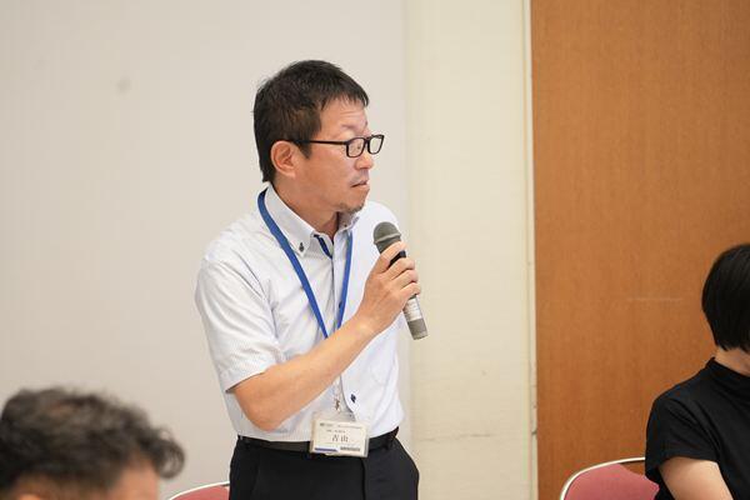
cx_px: 375
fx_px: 2187
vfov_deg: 13.0
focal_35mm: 105
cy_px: 250
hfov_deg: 19.5
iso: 3200
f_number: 4
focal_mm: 105
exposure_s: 1/125
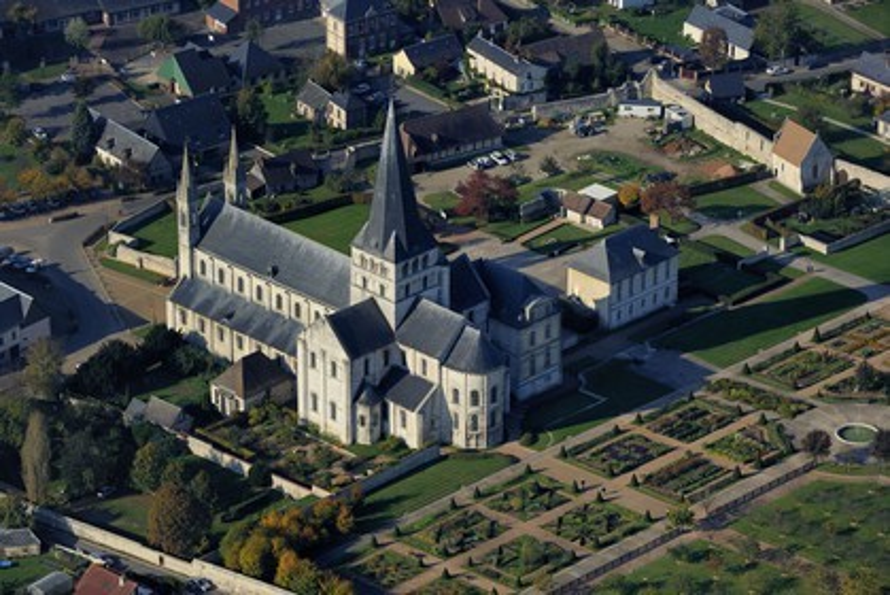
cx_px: 445
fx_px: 4082
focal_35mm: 165
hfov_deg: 12.4
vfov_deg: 8.3
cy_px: 298
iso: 400
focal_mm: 165
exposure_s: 1/800
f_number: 10
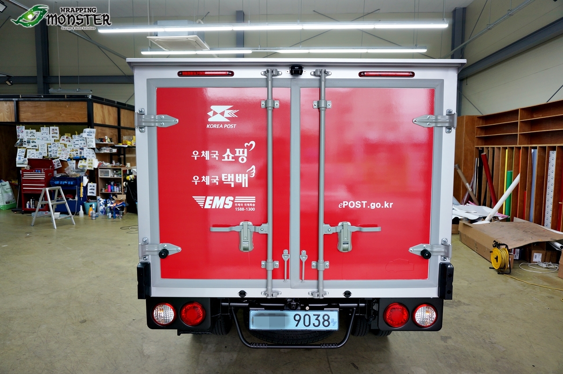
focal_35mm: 24
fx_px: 375
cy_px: 187
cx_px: 282
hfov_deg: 73.8
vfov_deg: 53.0
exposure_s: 1/60
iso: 160
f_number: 4
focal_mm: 16
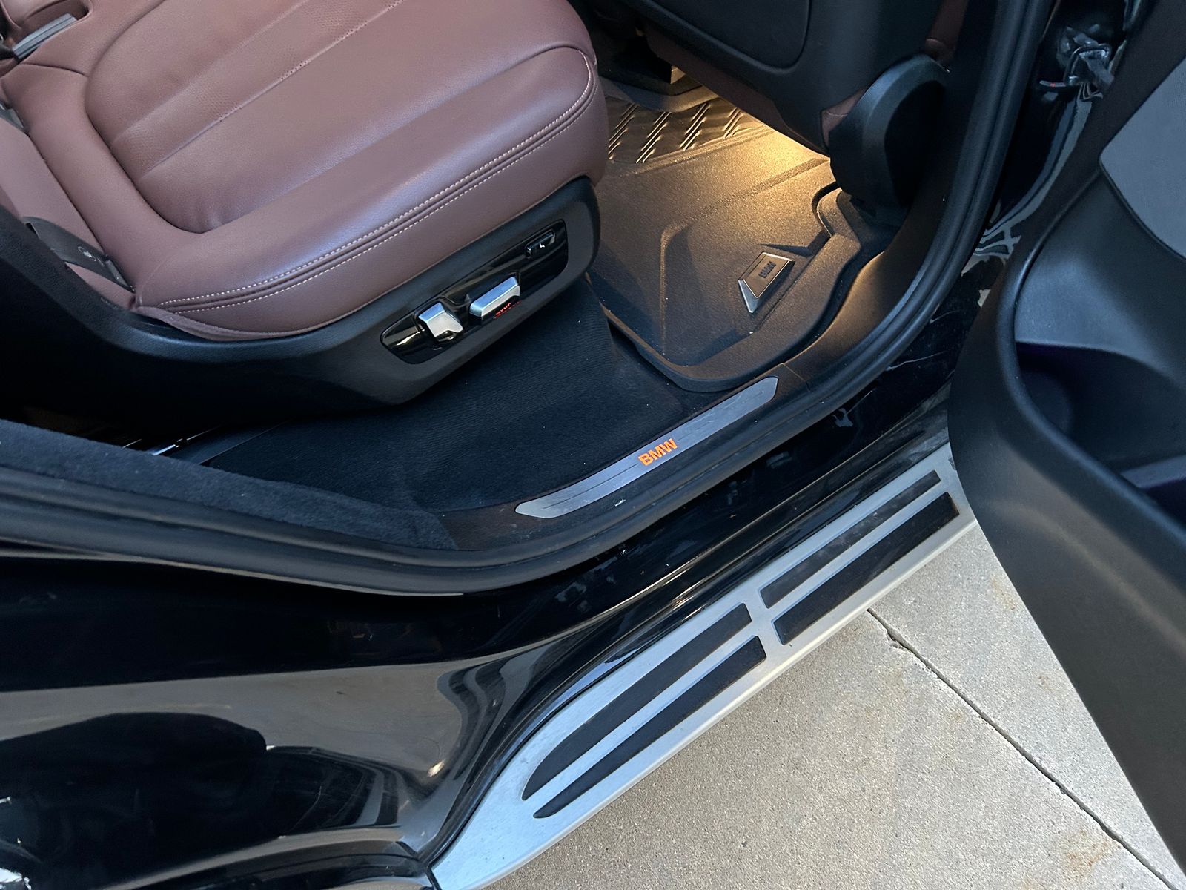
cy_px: 445
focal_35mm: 26
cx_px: 593
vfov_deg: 53.1
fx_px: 891
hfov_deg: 67.3
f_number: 1.5
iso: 640
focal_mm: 5.7
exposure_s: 1/35
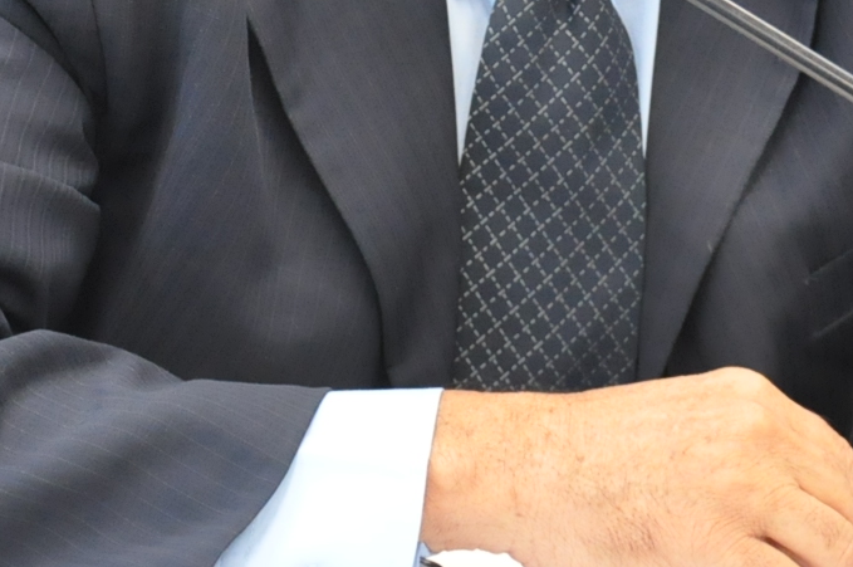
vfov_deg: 9.5
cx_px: 410
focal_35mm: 142
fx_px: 3361
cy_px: -171
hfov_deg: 14.5
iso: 2000
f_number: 5
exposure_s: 1/100
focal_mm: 30
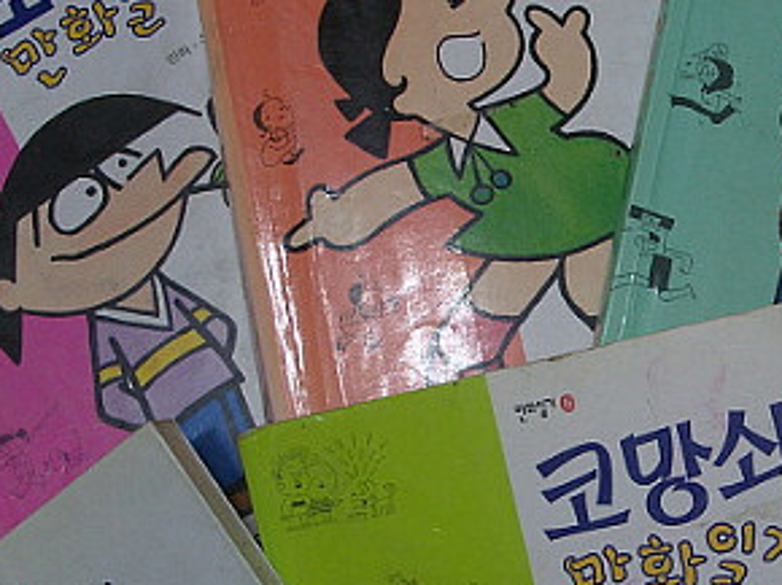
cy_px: 324
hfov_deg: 22.6
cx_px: 731
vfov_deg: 17.5
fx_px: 1896
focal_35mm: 84
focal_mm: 7.8
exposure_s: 1/40
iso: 100
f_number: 2.8
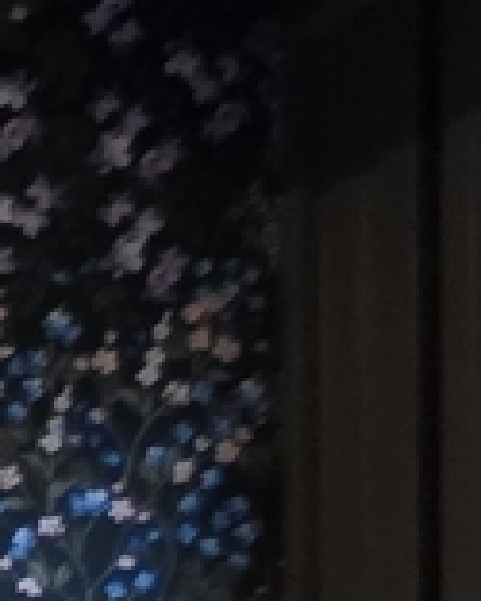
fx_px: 2169
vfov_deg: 12.3
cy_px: 1458
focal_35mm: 122
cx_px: -1847
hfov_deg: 6.6
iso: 500
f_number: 1.9
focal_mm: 2.2
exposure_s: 1/50
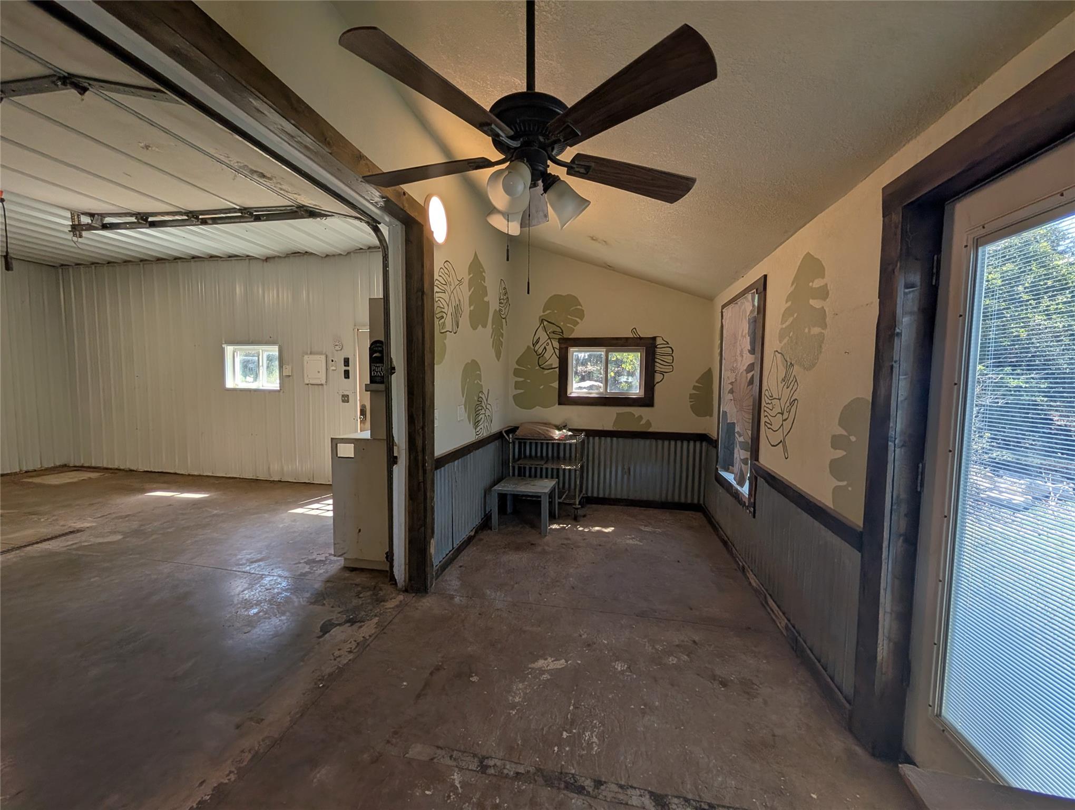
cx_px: 538
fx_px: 373
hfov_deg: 110.5
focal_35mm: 12
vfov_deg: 94.6
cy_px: 405
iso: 48
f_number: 1.7
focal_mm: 2.02
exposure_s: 1/246
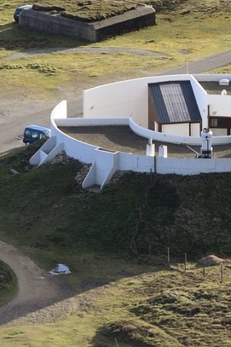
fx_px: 7581
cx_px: 168
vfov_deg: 2.6
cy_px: -226
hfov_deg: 1.7
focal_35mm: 787
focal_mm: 200
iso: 640
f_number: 7.1
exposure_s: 1/1250
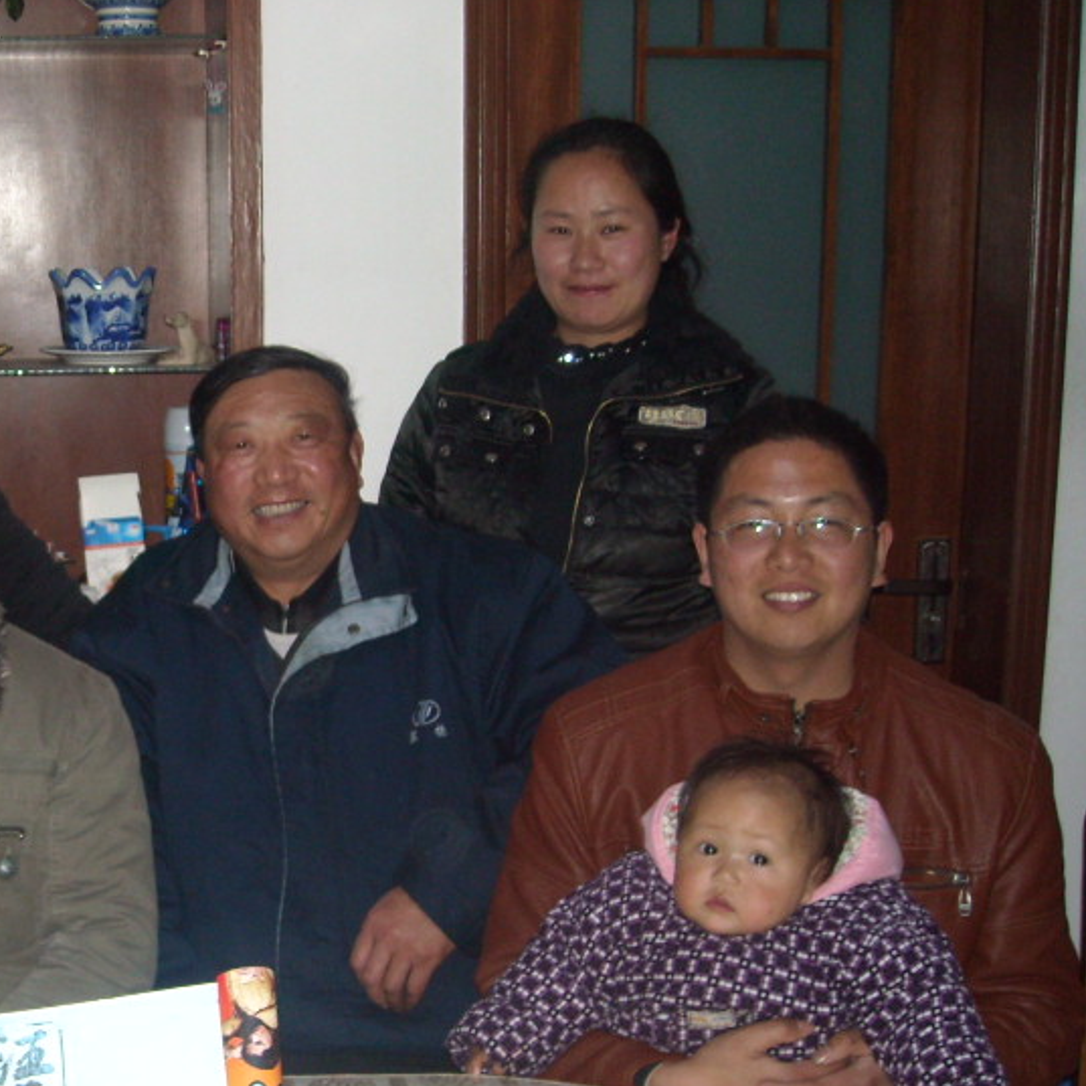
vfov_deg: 29.0
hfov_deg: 27.7
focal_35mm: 59
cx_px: 53
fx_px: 2094
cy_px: 653
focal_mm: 5.7
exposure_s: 1/60
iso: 200
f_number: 2.8
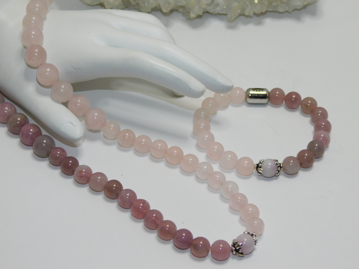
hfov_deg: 24.4
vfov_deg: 18.4
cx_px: 180
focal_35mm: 80
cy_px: 134
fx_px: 830
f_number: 4.4
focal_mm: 14.2
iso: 180
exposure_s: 1/60
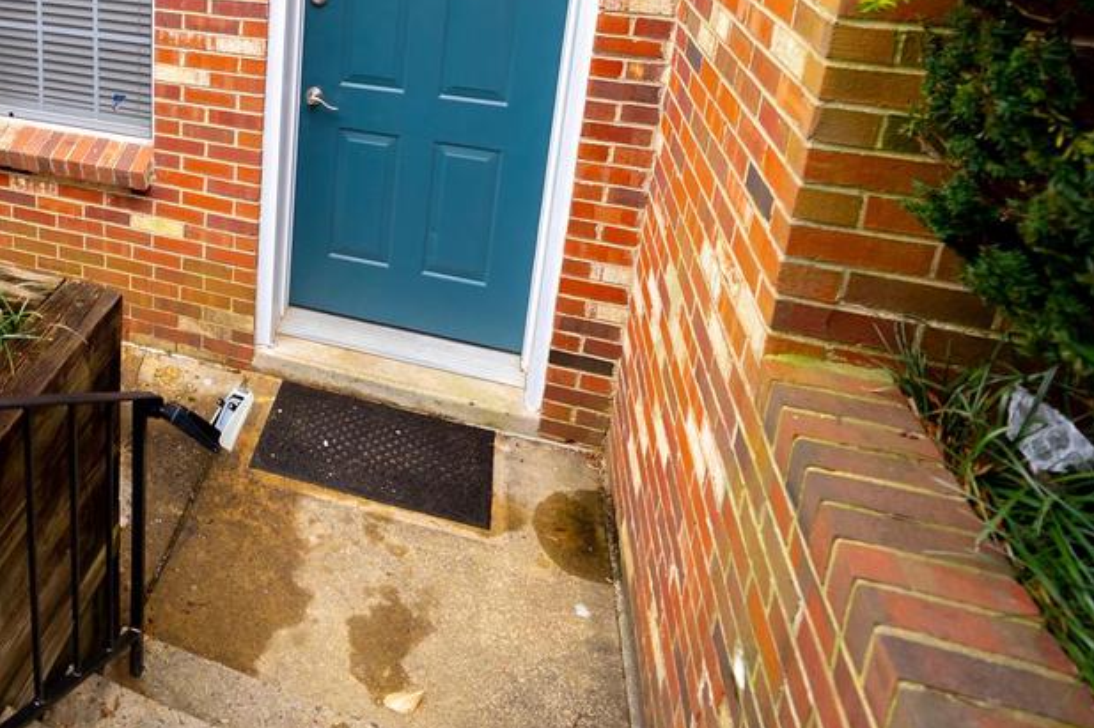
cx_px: 168
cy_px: 28
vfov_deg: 41.4
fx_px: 851
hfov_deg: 58.6
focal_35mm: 28
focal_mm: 12
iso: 800
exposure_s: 1/1000
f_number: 2.8
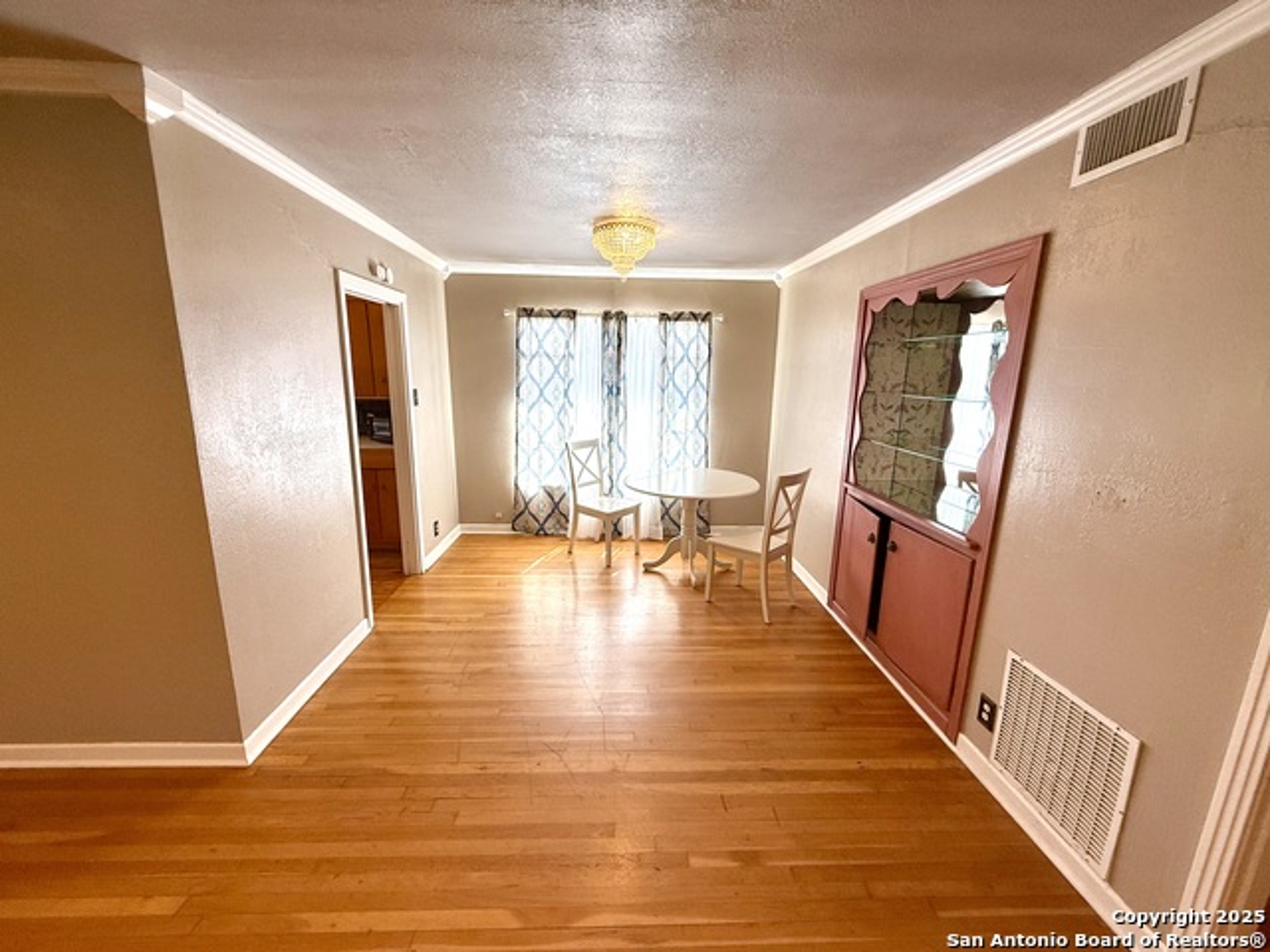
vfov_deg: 85.7
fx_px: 514
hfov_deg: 102.1
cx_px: 635
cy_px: 476
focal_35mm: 14
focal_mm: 2.22
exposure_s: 1/120
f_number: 2.2
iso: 80
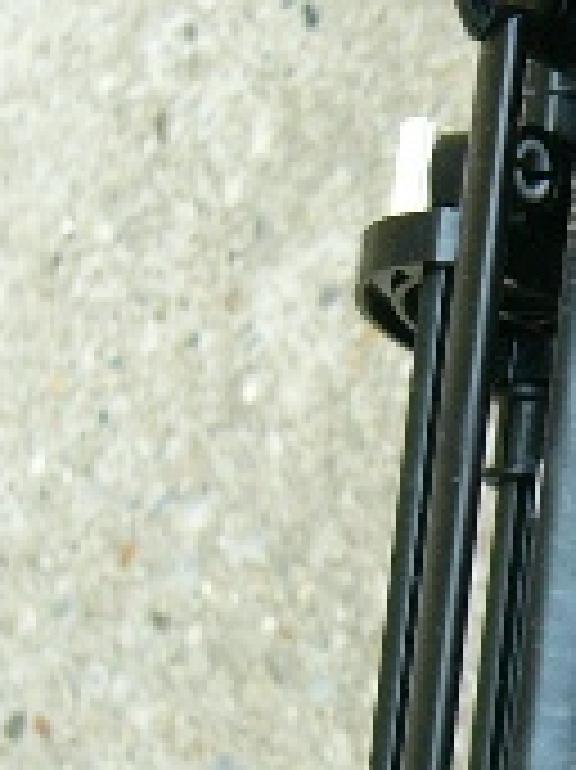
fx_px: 3821
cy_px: 572
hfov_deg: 8.4
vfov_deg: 11.5
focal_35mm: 172
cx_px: 914
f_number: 3.2
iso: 100
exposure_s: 1/100
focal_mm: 7.6
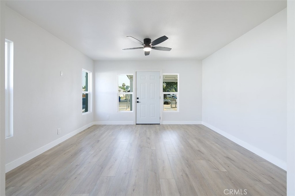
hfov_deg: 104.3
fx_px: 115
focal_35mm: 14
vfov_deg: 81.1
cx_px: 148
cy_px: 98
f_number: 8
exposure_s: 1/3.33
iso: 64
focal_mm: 14
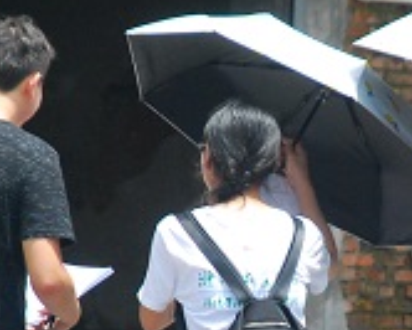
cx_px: 292
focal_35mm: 673
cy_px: 258
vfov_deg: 2.3
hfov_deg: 2.9
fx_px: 8207
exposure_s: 1/1000
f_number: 8
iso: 800
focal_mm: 135
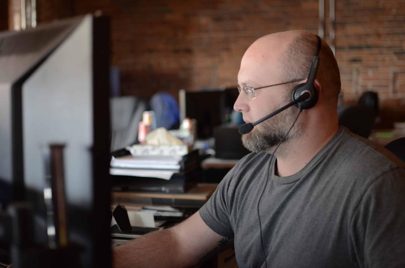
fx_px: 589
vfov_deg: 25.6
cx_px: 202
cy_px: 134
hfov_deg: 37.9
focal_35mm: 52
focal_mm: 35
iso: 800
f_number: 1.8
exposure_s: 1/30
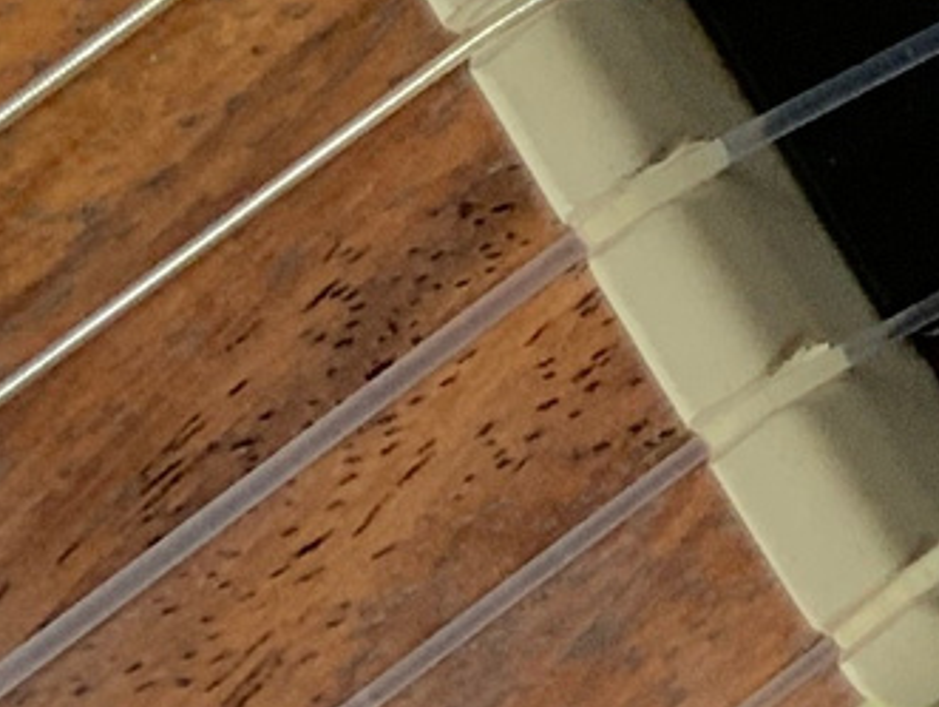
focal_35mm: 224
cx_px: 2360
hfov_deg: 8.1
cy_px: -1019
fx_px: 6083
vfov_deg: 6.3
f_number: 1.8
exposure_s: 1/78
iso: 64
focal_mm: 3
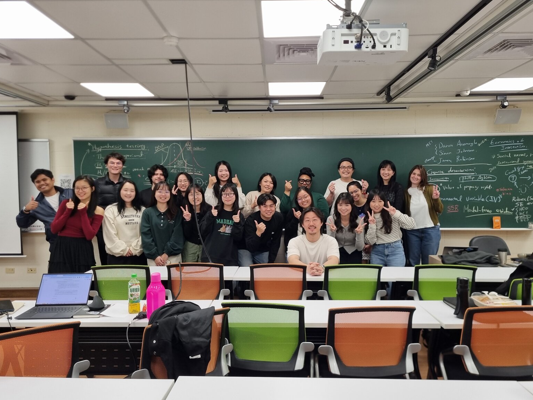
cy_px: 207
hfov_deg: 65.3
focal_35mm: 27
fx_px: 416
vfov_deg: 51.4
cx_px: 273
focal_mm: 5.4
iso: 80
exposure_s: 1/120
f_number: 1.8
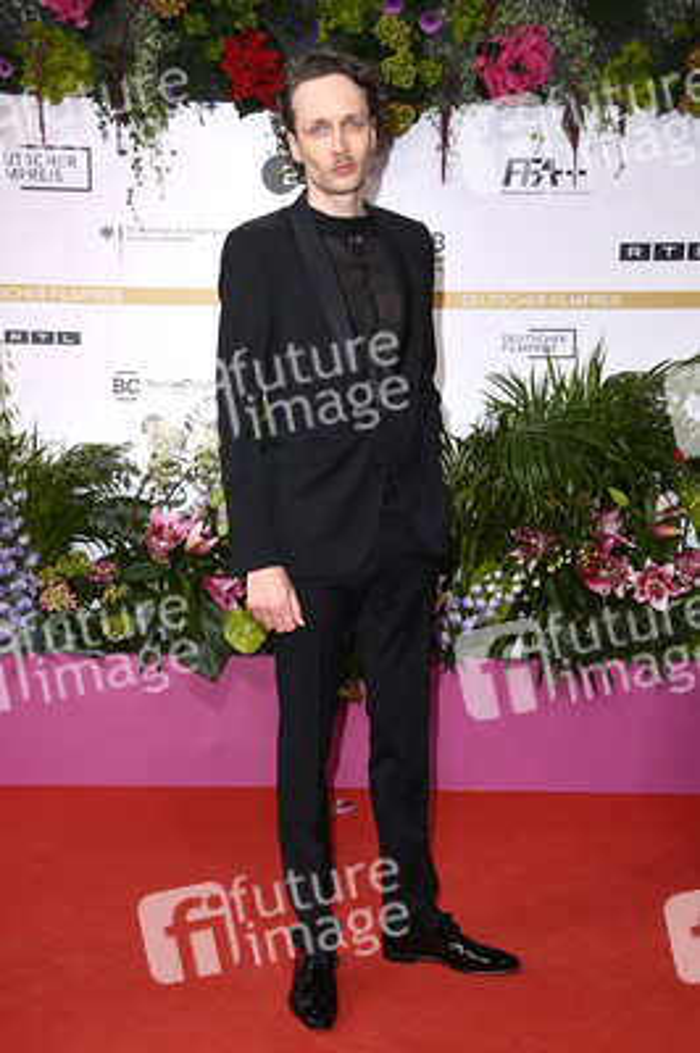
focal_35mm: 52
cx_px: 350
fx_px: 1519
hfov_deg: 25.9
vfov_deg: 38.2
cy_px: 526
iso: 400
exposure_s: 1/250
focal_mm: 52
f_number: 5.6
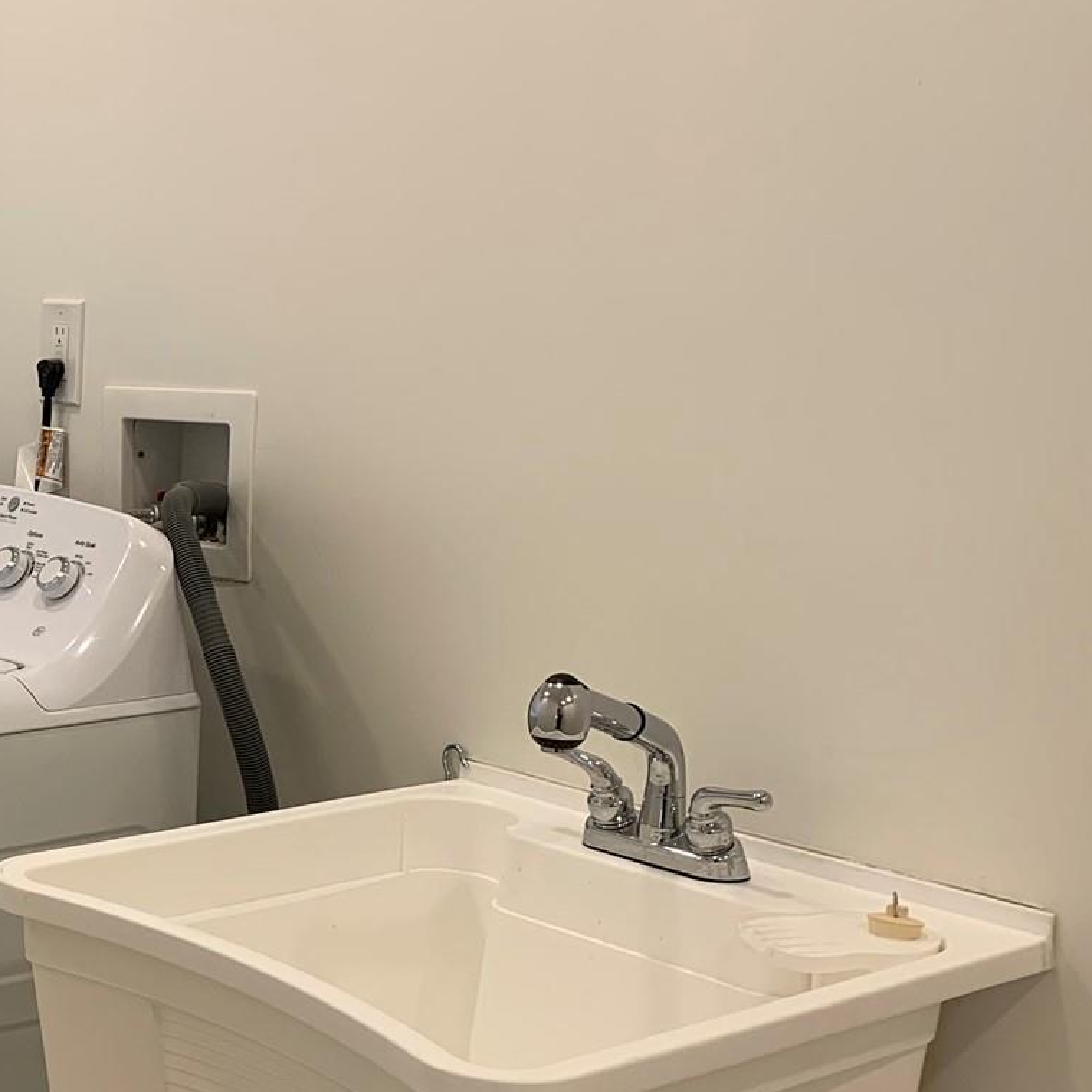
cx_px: -168
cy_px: 752
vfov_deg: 27.5
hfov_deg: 25.3
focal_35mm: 62
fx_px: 2213
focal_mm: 4.25
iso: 40
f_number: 1.8
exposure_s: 1/120
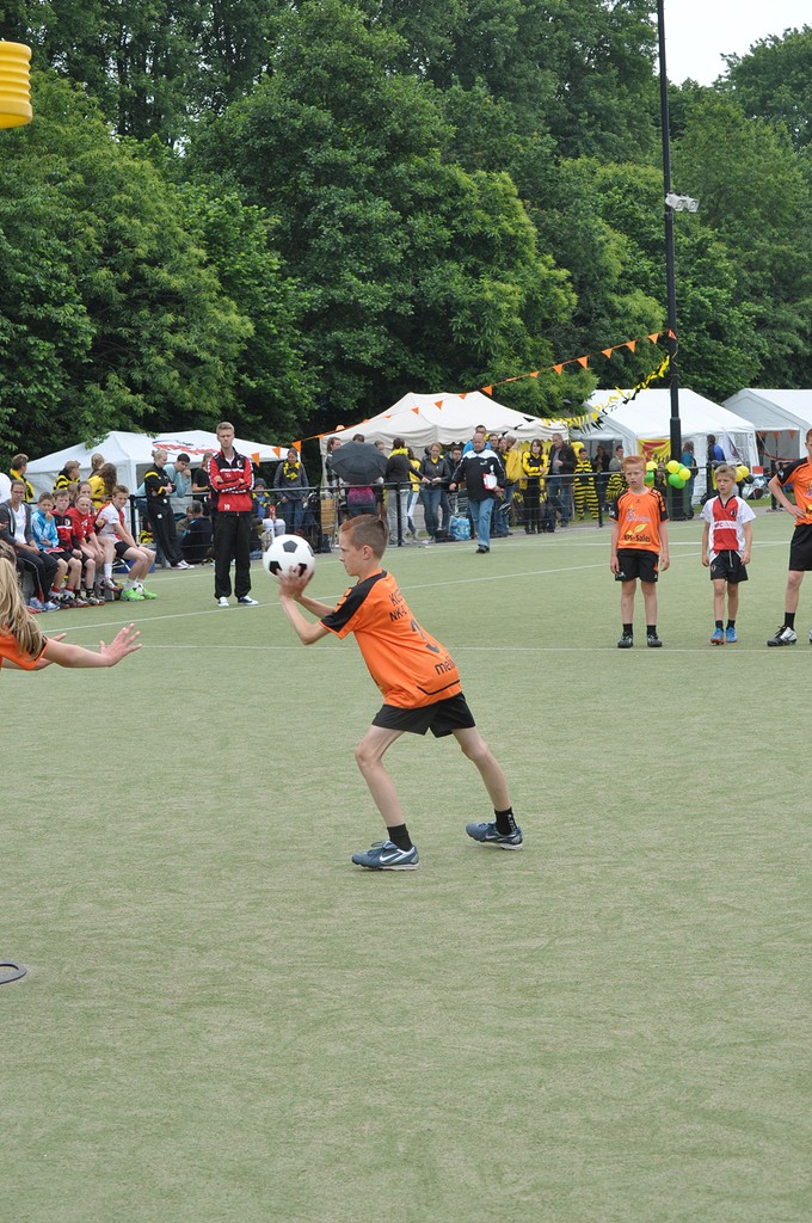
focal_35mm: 82
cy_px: 612
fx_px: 2799
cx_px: 406
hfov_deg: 16.5
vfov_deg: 24.6
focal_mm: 55
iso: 400
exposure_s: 1/320
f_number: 9
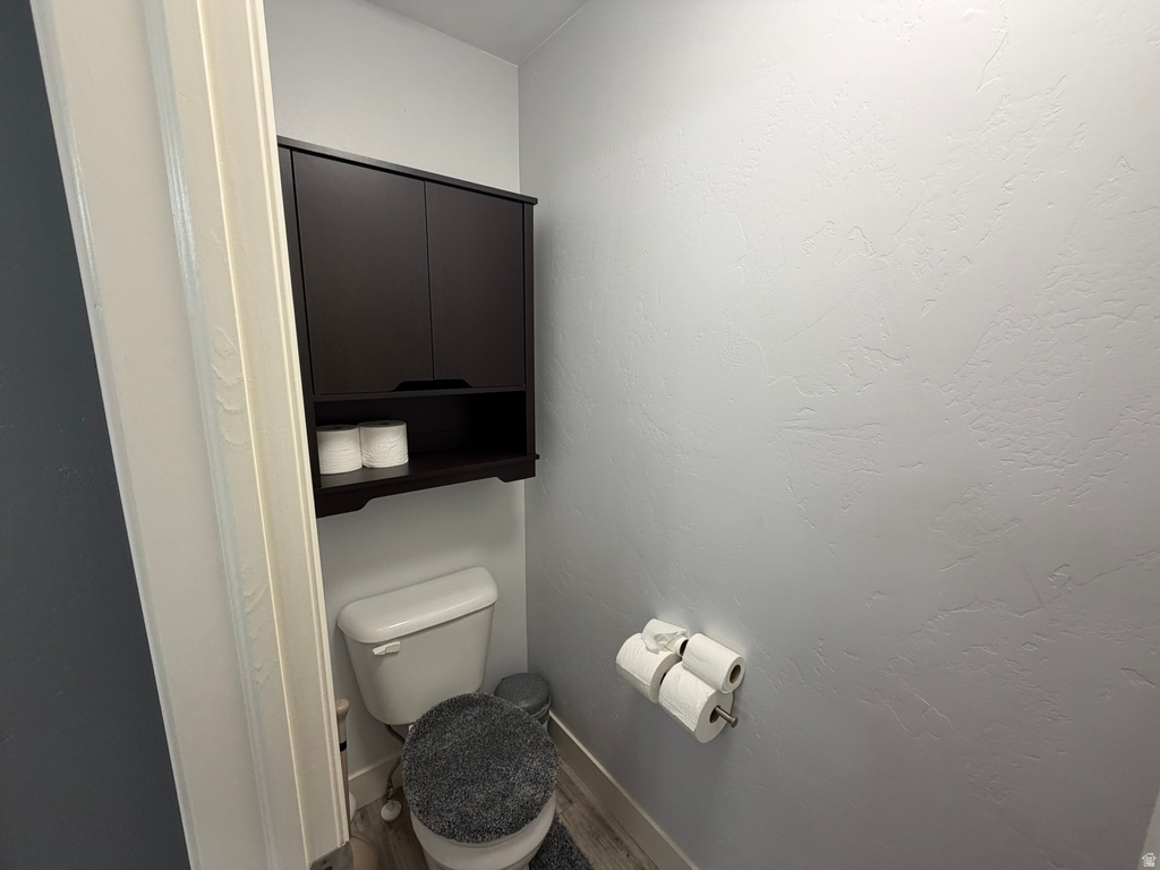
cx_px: 580
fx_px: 469
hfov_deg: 102.1
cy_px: 435
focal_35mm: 14
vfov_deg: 85.7
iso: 160
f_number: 2.2
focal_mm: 2.22
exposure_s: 1/120
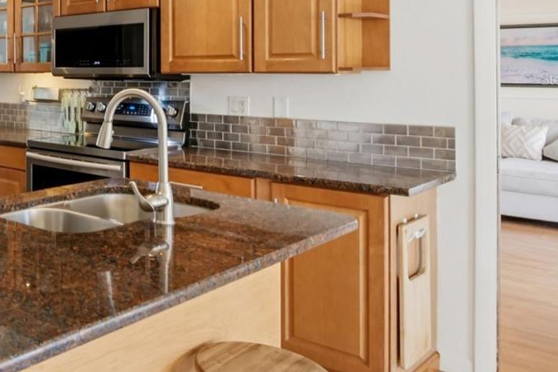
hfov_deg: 41.2
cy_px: 79
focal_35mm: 38
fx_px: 589
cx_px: -48
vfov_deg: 34.1
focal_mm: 16
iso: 400
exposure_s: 1/15
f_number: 8
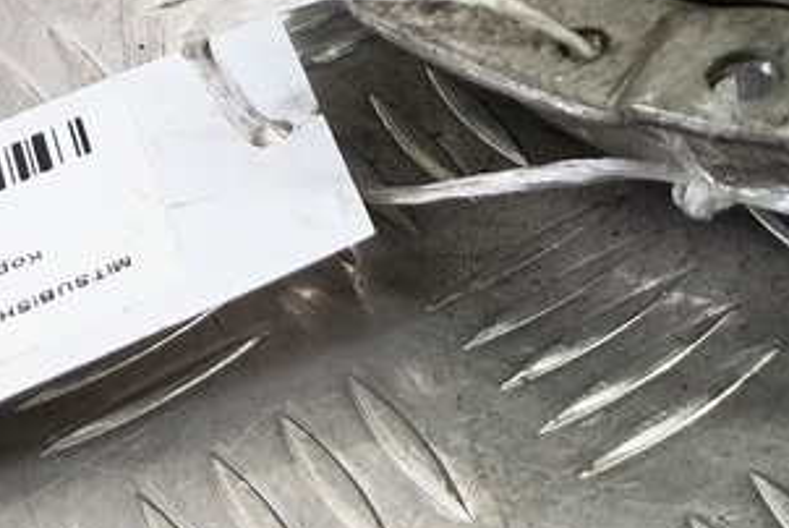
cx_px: 1001
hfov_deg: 22.6
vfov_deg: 15.9
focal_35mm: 81
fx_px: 1777
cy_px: -188
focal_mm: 4.11
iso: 148
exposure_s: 1/50
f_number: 1.6
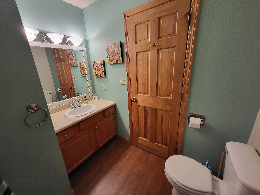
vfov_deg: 89.9
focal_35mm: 13
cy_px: 98
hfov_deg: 106.2
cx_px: 130
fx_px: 98
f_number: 2.2
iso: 250
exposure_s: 1/60
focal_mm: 1.74
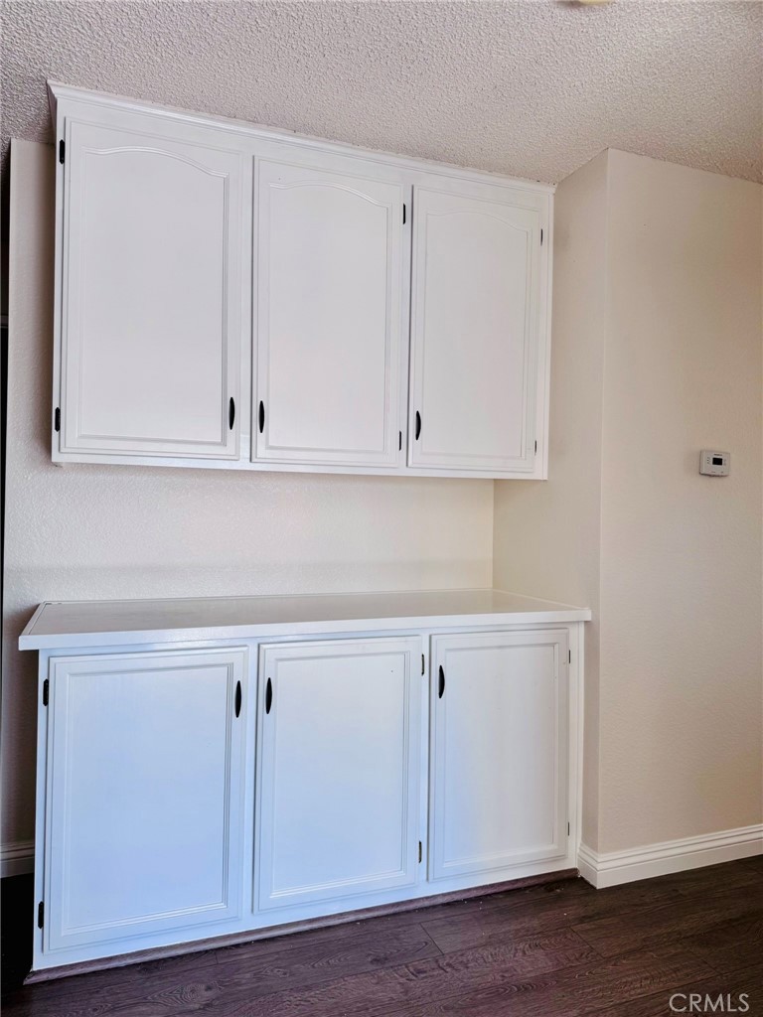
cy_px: 508
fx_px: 705
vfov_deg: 71.6
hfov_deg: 56.8
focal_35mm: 24
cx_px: 382
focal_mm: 6.76
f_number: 1.78
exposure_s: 1/121
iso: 64
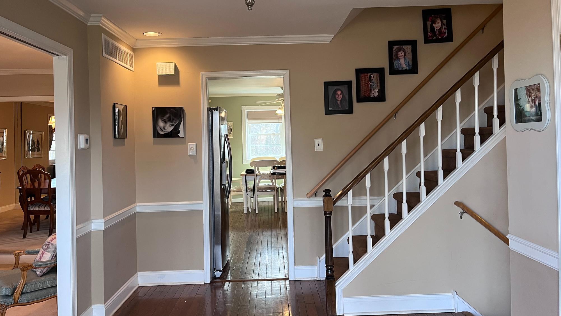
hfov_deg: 66.1
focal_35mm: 29
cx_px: 278
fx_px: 431
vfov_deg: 40.1
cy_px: 135
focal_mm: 5.1
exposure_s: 1/60
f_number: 1.6
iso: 100
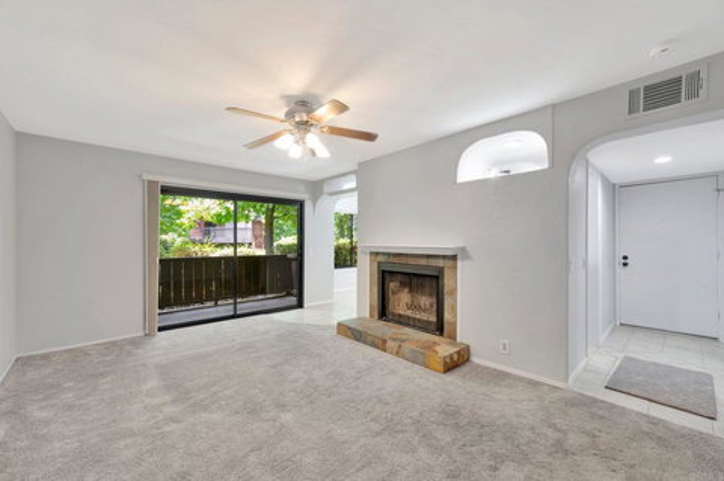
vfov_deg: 81.1
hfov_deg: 104.3
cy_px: 240
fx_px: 281
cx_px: 362
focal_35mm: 14
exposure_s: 1/10
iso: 400
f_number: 7.1
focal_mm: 14
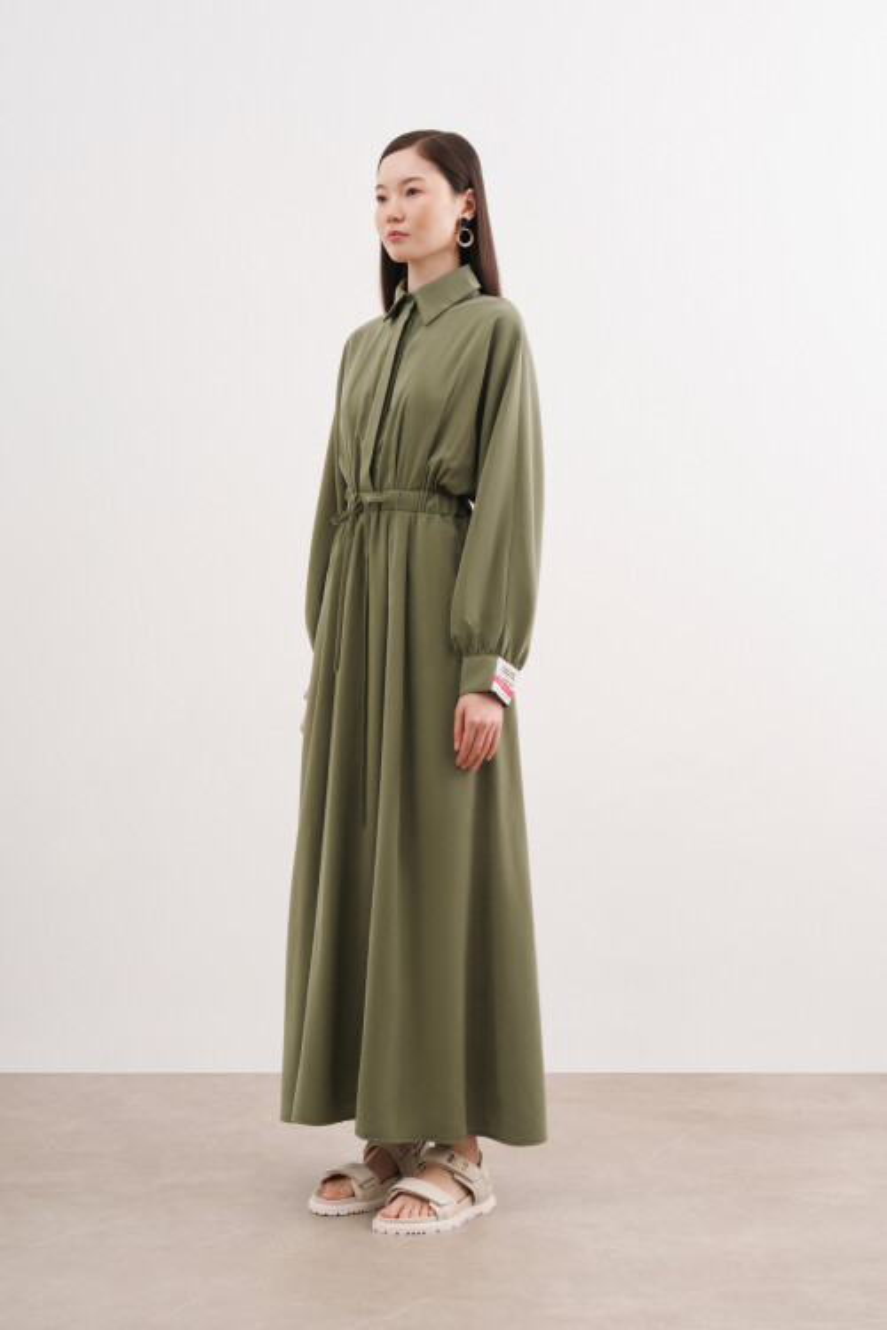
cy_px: 665
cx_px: 444
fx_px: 1996
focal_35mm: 54
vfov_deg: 36.9
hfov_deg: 25.1
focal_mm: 54
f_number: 11
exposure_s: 1/160
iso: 400
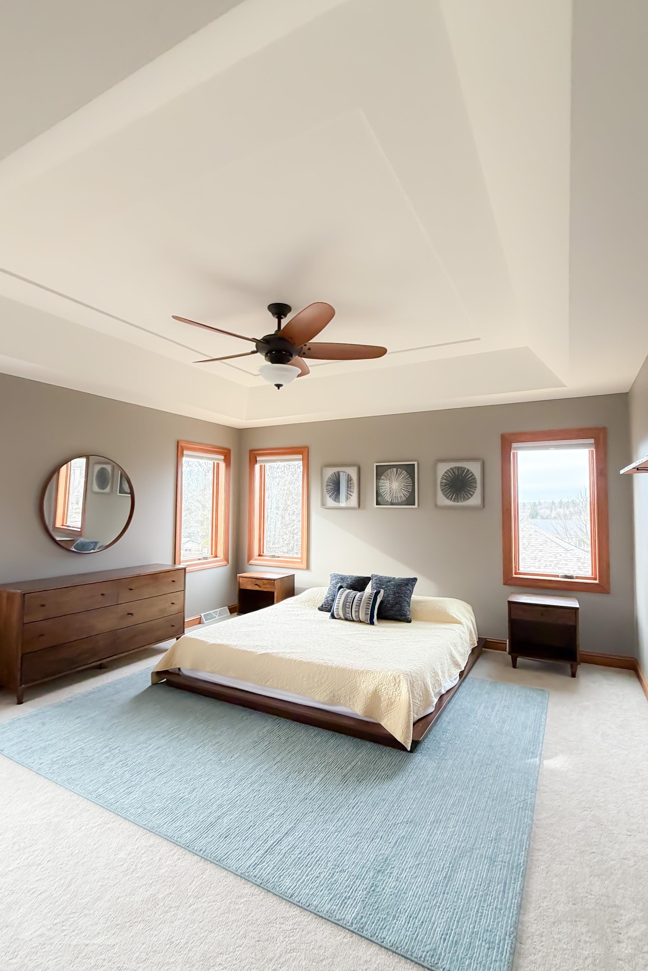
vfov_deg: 93.3
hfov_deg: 70.5
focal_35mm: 17
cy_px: 484
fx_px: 459
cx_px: 329
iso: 320
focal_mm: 2.22
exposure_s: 1/120
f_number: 2.2
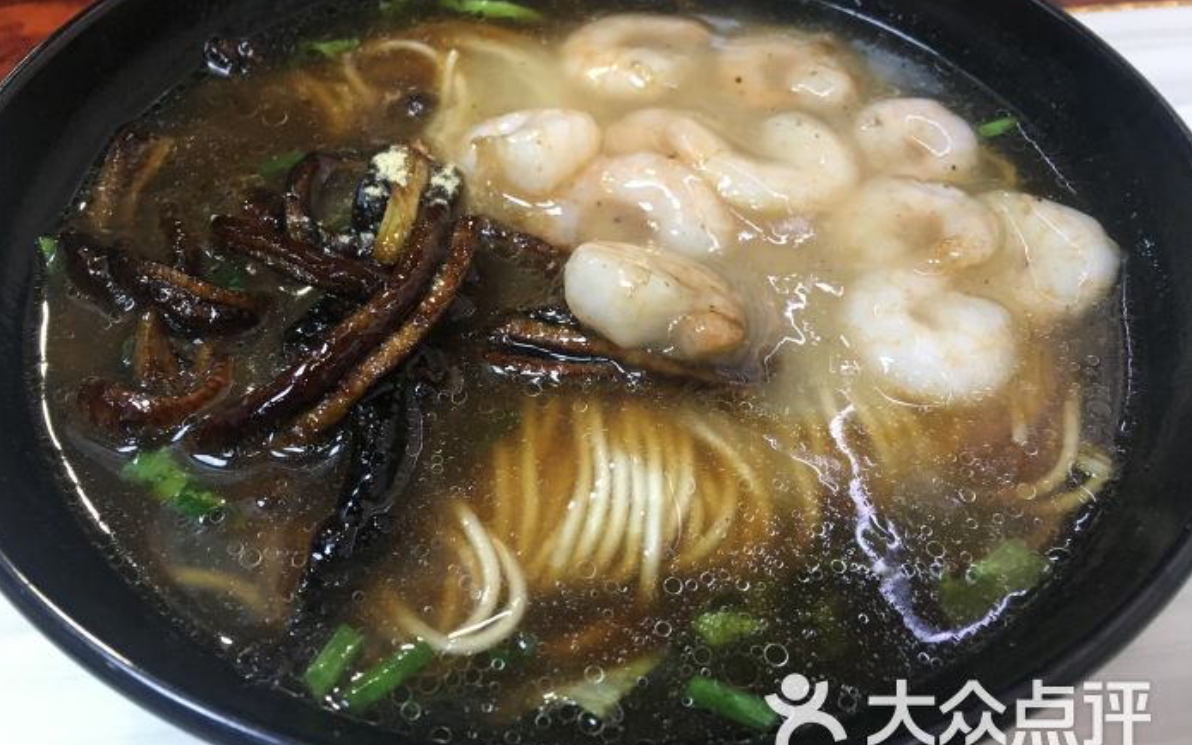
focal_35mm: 31
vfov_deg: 40.6
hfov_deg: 61.2
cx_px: 594
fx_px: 1007
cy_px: 353
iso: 200
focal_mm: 4.15
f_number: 2.2
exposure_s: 1/33
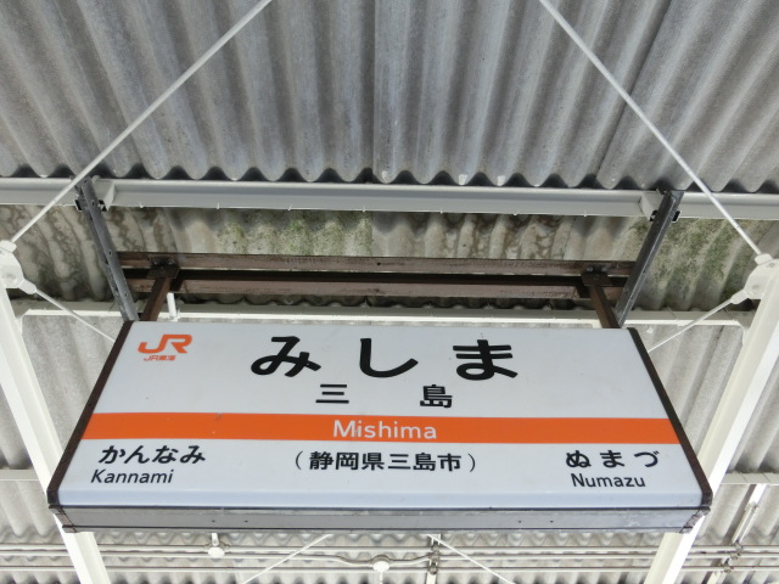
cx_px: 390
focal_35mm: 25
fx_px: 563
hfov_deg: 69.4
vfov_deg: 54.9
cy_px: 292
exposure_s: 1/125
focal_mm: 4.5
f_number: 3.5
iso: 200
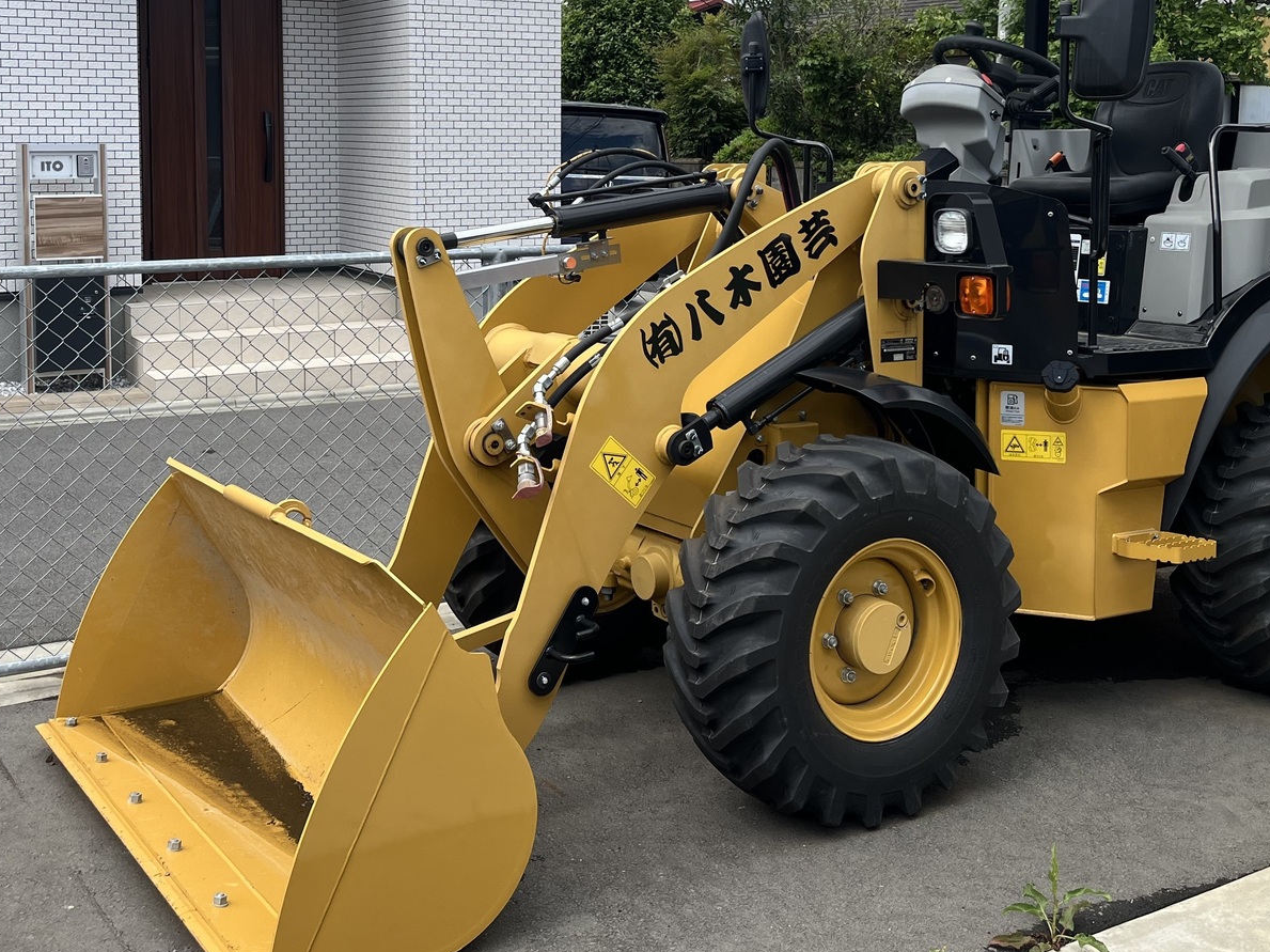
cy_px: 256
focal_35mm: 42
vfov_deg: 33.7
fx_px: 1540
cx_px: 616
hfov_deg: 44.8
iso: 50
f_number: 1.6
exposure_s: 1/2062
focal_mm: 5.1
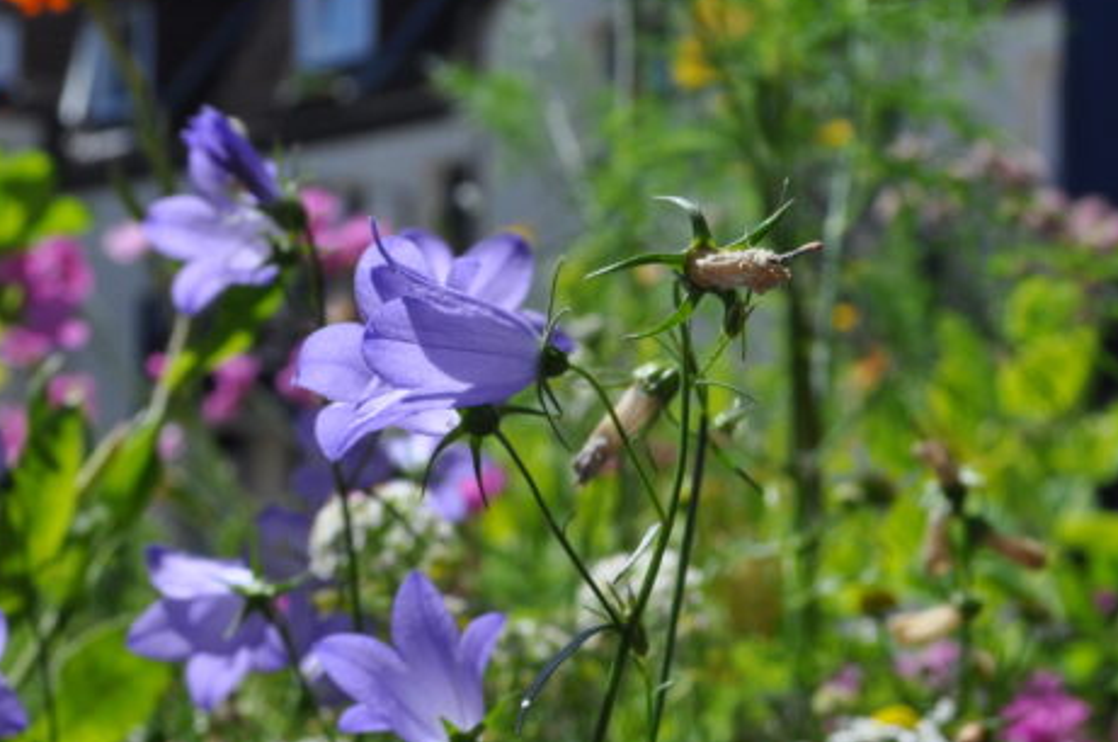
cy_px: 439
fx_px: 2481
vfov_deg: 17.0
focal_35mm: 80
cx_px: 133
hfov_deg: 24.7
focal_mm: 24
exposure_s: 1/400
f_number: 10
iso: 200
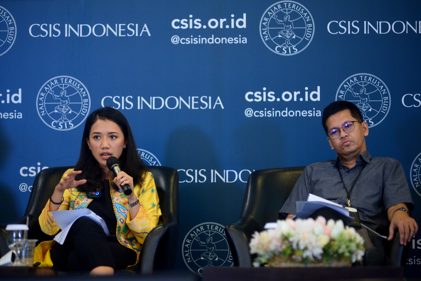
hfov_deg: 12.1
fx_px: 1989
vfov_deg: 8.1
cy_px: 140
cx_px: 210
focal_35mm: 170
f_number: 2.8
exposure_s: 1/125
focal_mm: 170
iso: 2500
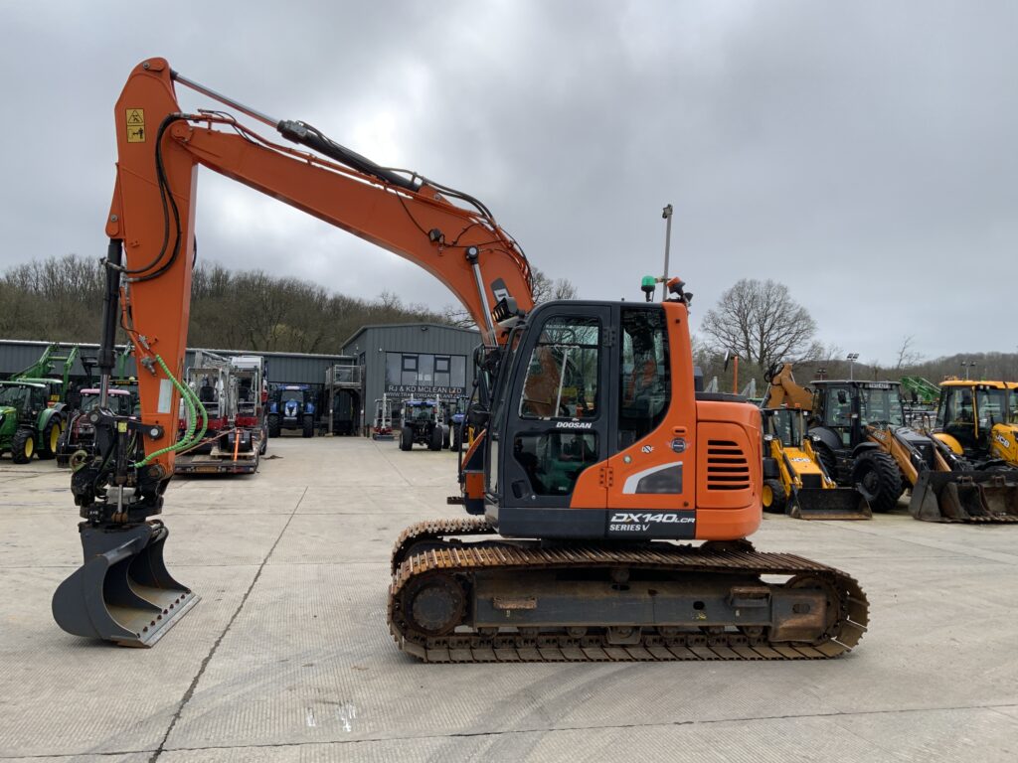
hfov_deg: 61.7
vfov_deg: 48.2
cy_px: 382
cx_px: 509
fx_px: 853
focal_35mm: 29
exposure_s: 1/898
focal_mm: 3
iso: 16
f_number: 1.8
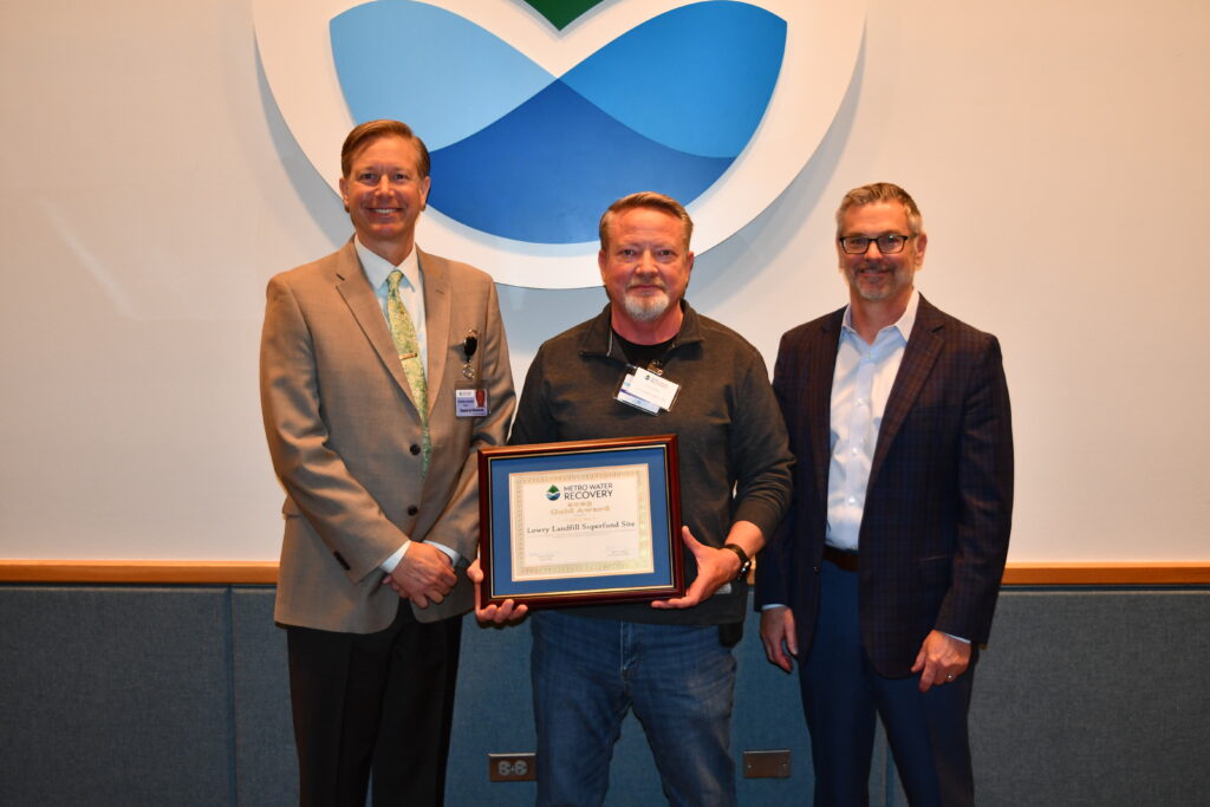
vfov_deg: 31.9
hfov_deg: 46.4
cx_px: 605
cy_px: 404
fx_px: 1412
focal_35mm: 42
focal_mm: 28
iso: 1600
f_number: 4.2
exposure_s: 1/60
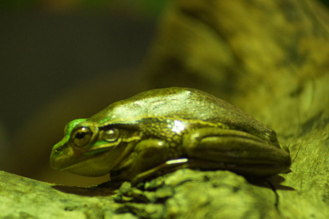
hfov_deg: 4.6
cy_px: 110
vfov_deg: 3.1
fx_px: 4110
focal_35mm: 450
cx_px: 164
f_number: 5.6
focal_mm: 300
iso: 1600
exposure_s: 1/125
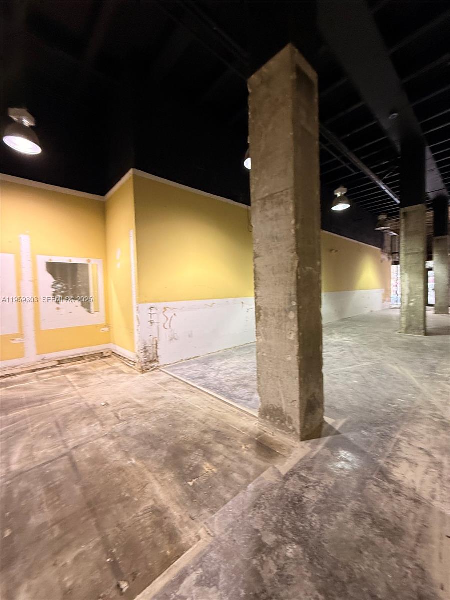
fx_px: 243
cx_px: 225
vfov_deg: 102.1
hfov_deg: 85.7
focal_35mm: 14
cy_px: 300
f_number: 2.2
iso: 200
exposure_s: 1/60
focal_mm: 2.22
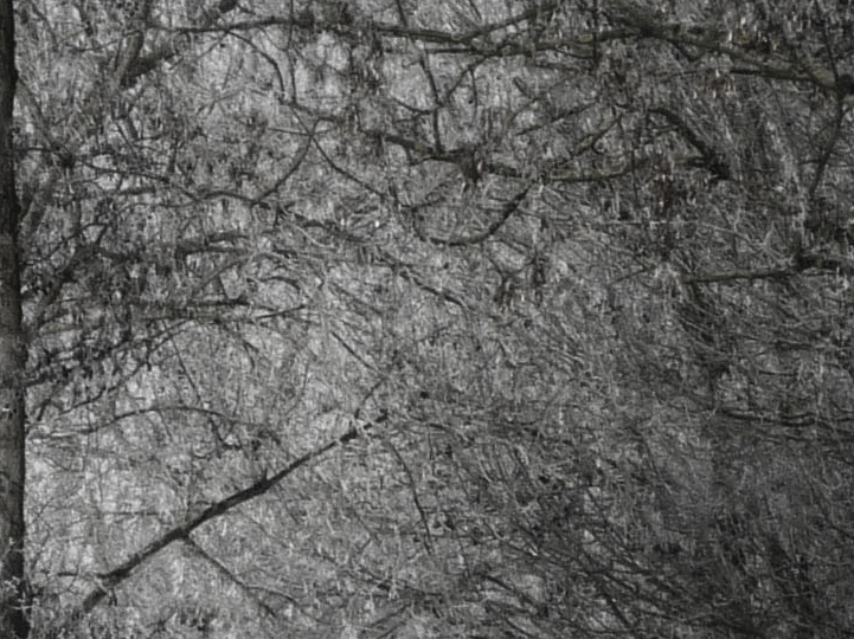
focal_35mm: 324
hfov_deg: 6.1
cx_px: 242
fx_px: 7989
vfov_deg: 4.6
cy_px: 798
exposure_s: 1/800
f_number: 4.9
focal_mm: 11.3
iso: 100
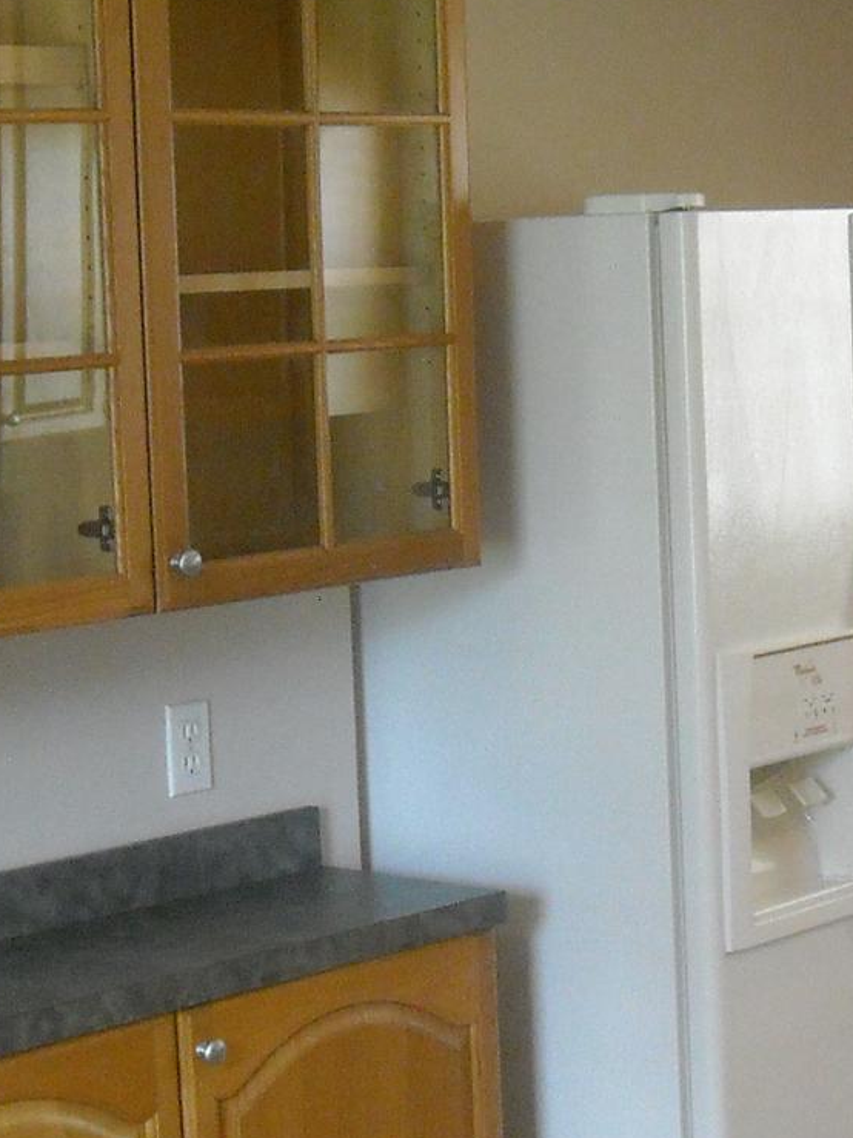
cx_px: 547
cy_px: 716
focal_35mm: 97
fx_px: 3188
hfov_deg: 15.2
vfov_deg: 20.2
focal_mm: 5.7
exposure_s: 1/54
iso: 400
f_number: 2.8
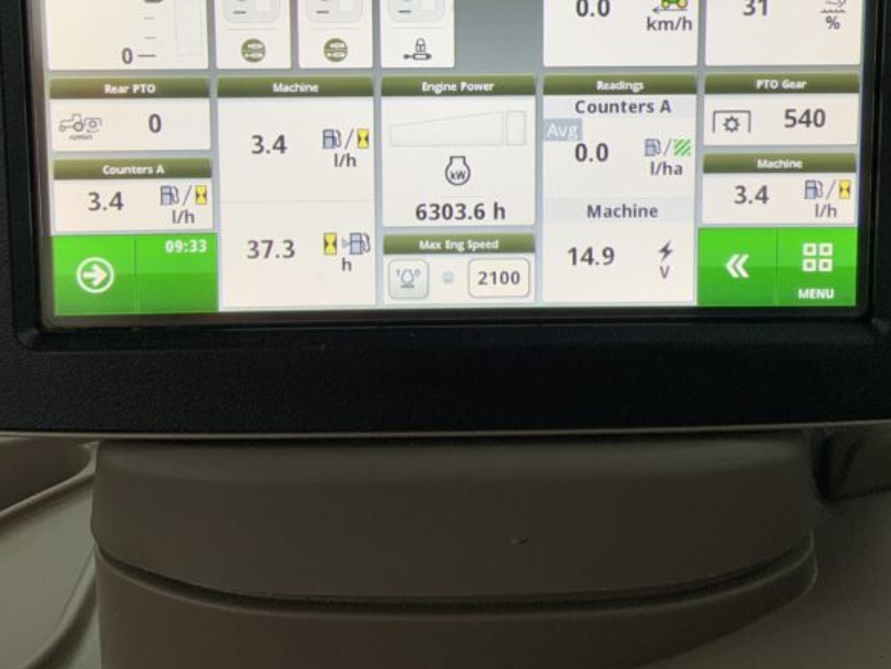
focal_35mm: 51
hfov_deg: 37.5
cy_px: 93
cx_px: 481
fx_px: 1313
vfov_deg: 27.7
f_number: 1.8
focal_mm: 3
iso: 32
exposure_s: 1/122
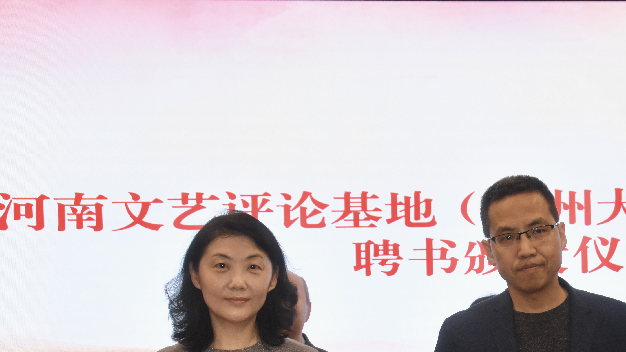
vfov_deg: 15.7
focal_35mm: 76
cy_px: 330
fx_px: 1262
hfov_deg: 27.1
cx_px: 537
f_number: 5.6
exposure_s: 1/125
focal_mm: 28
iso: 1250
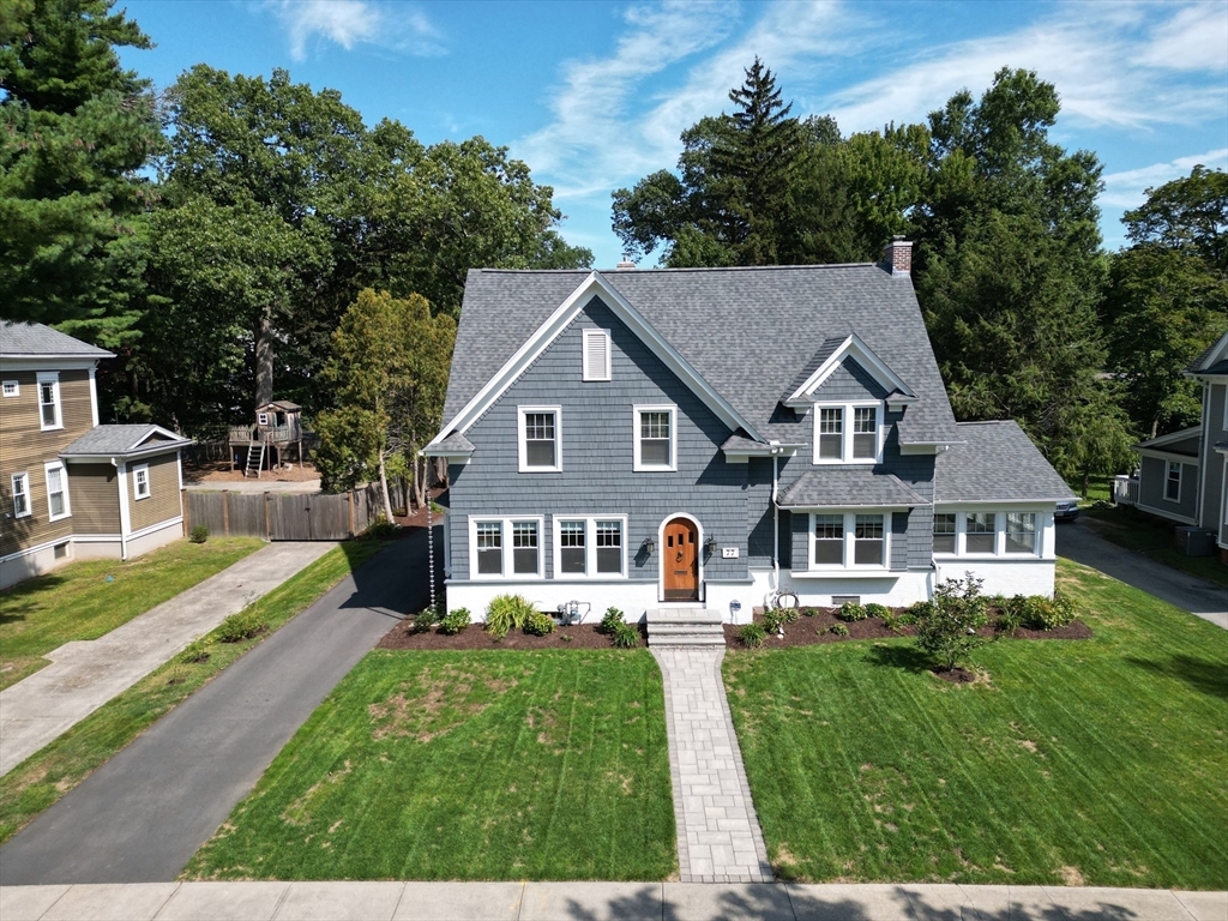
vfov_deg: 56.8
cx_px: 614
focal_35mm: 24
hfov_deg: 71.6
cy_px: 460
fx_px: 851
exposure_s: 1/2500
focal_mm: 6.72
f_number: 1.7
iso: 130
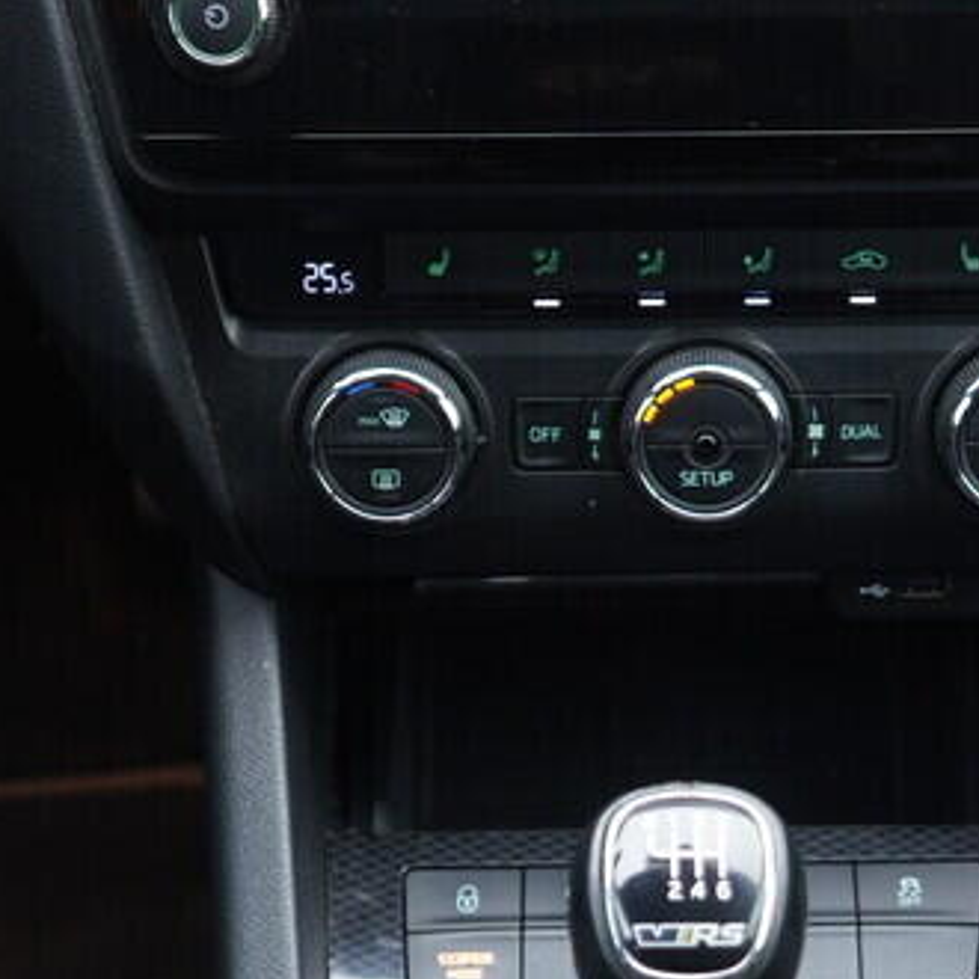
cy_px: 960
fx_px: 3040
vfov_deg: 17.9
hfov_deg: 18.2
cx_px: 647
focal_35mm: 95
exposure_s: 1/40
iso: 400
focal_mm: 24
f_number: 2.8
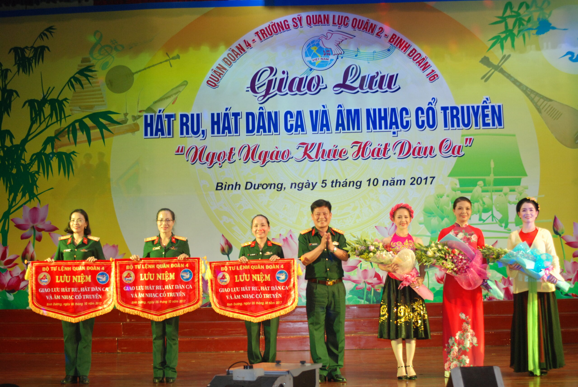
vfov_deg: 25.8
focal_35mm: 52
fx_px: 844
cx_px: 289
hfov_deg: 37.8
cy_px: 194
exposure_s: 1/50
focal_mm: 35
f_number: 4
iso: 640
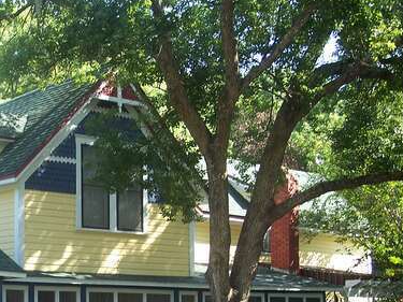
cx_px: 51
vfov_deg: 18.3
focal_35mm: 79
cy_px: 281
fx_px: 919
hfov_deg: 24.1
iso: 64
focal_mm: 7.8
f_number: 2.8
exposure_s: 1/100
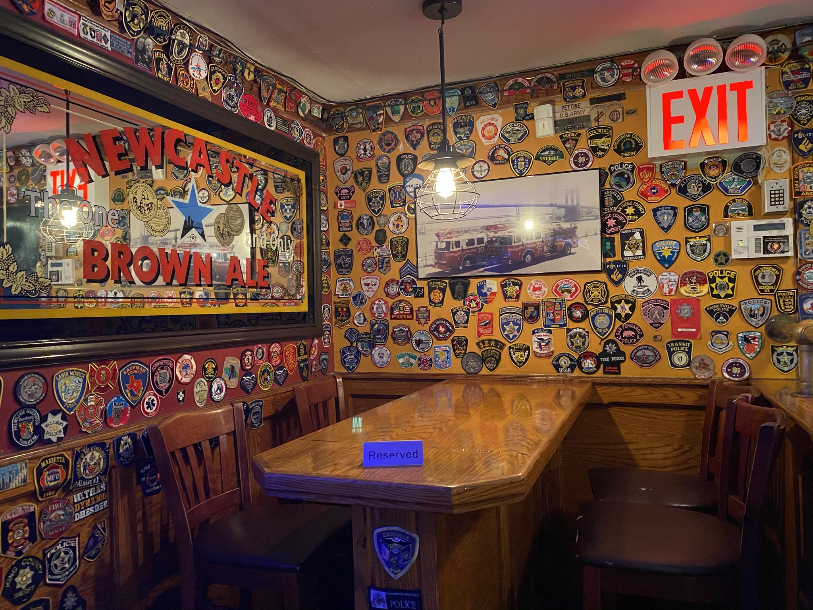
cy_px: 305
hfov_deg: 67.3
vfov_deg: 53.1
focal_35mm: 26
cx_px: 406
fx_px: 611
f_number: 1.8
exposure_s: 1/30
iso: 800
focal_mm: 4.25
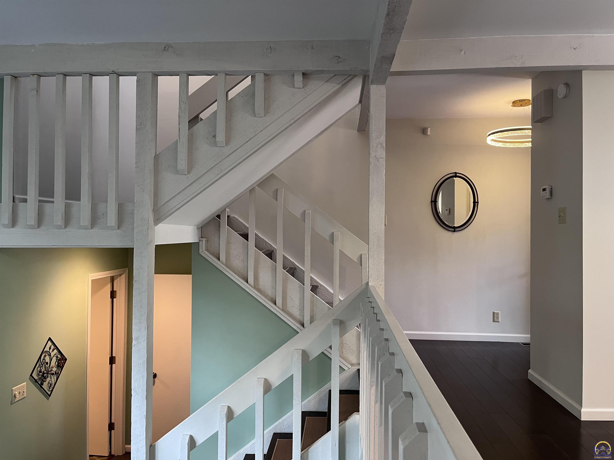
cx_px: 307
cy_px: 230
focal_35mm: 26
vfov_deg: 53.1
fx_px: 461
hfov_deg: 67.3
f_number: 1.6
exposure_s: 1/60
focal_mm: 5.1
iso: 250
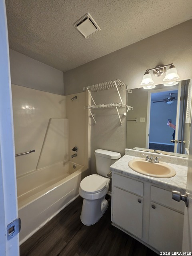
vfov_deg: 106.2
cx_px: 96
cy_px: 128
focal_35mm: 13
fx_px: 96
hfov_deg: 89.9
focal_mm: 2.2
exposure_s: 1/60
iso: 200
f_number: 1.9
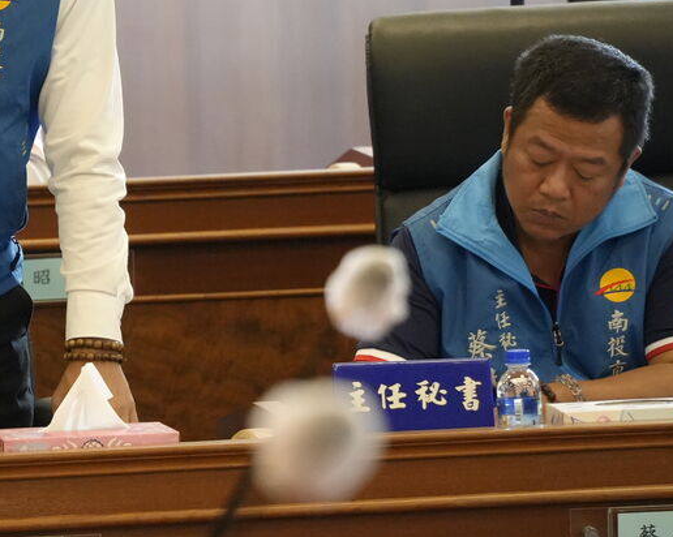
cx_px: -65
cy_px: 157
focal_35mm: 466
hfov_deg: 4.1
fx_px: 9275
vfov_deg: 3.3
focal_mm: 200
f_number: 5.6
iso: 6400
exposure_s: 1/200
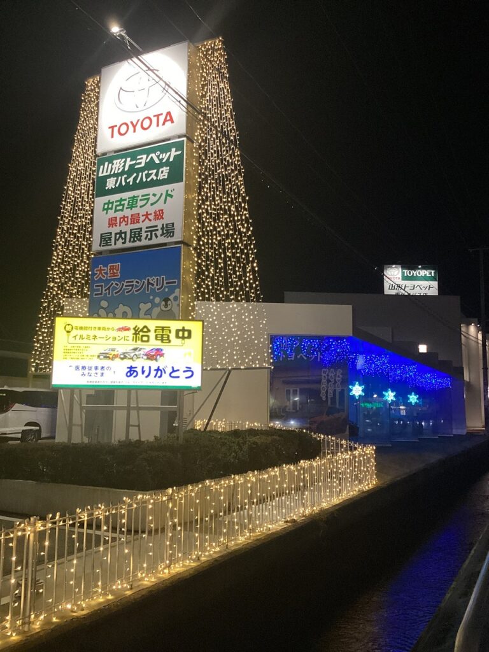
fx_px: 584
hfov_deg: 45.4
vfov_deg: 58.4
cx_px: 244
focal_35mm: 31
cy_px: 326
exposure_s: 1/50
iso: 100
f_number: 2.4
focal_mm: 3.3
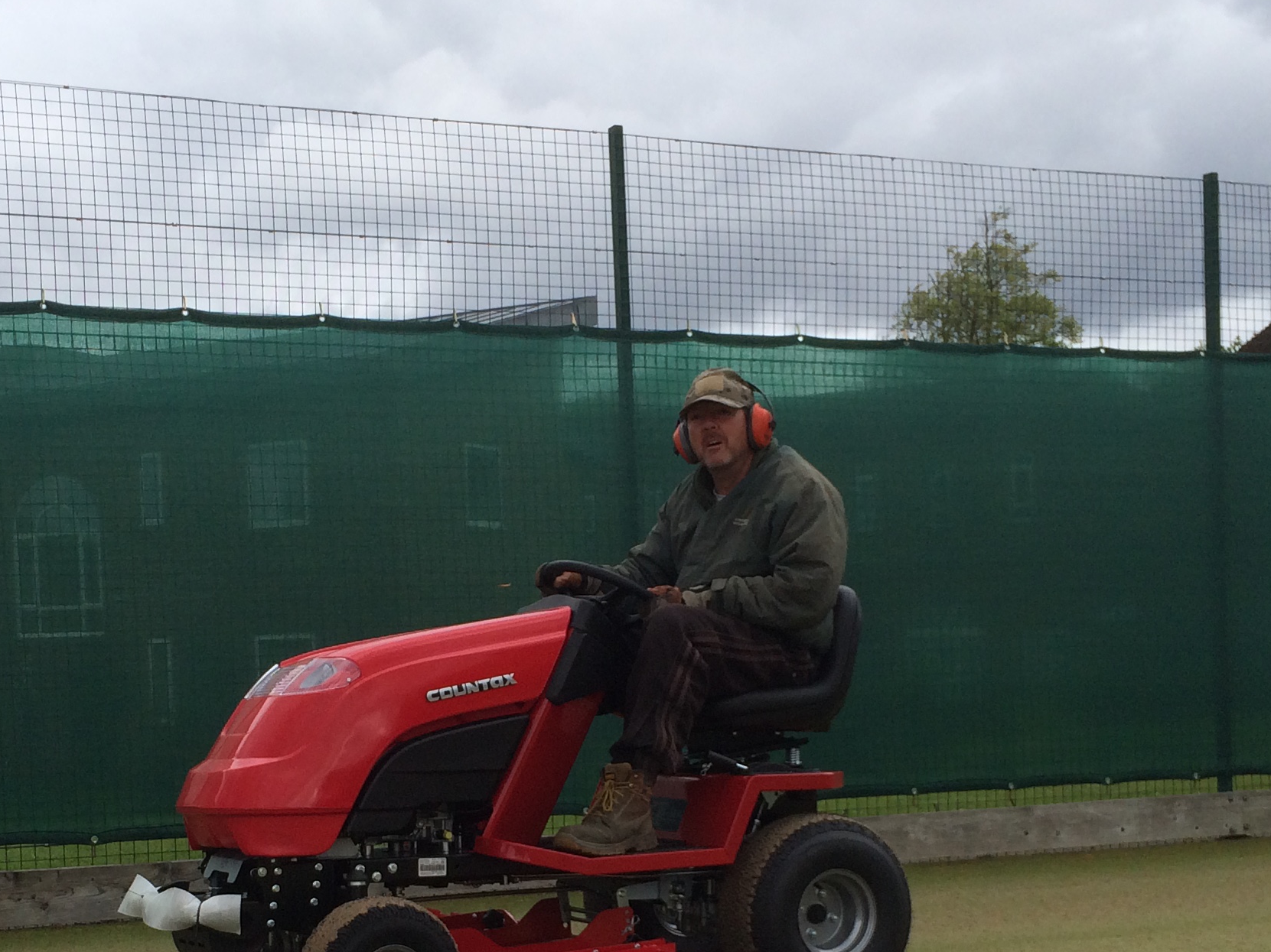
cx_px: 533
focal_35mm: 57
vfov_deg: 25.1
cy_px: 787
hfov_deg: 33.7
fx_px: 2092
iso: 32
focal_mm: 4.15
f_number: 2.2
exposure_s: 1/1520
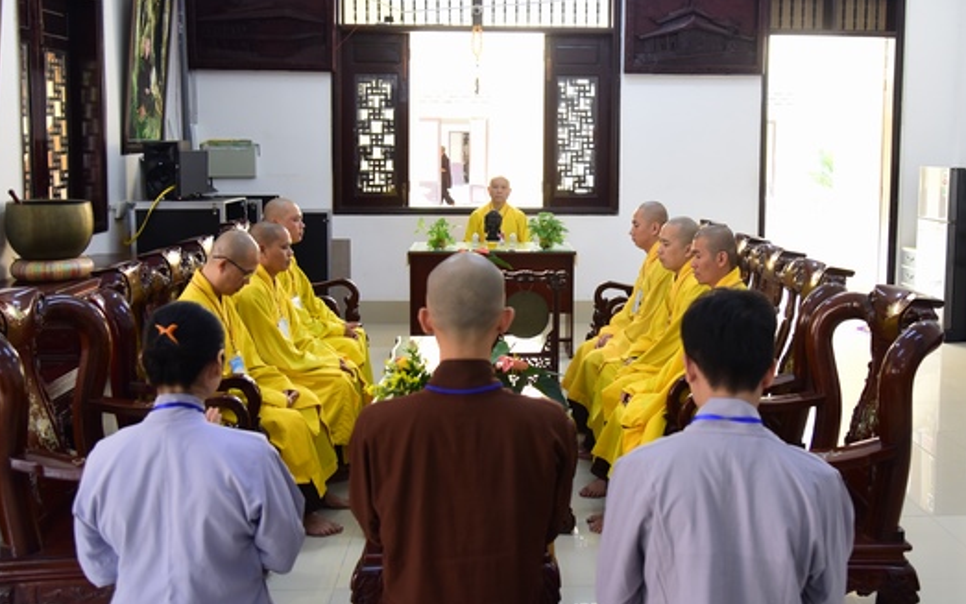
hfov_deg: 51.4
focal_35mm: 38
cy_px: 218
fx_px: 1001
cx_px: 552
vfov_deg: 33.4
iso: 800
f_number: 4
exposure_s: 1/40
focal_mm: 30
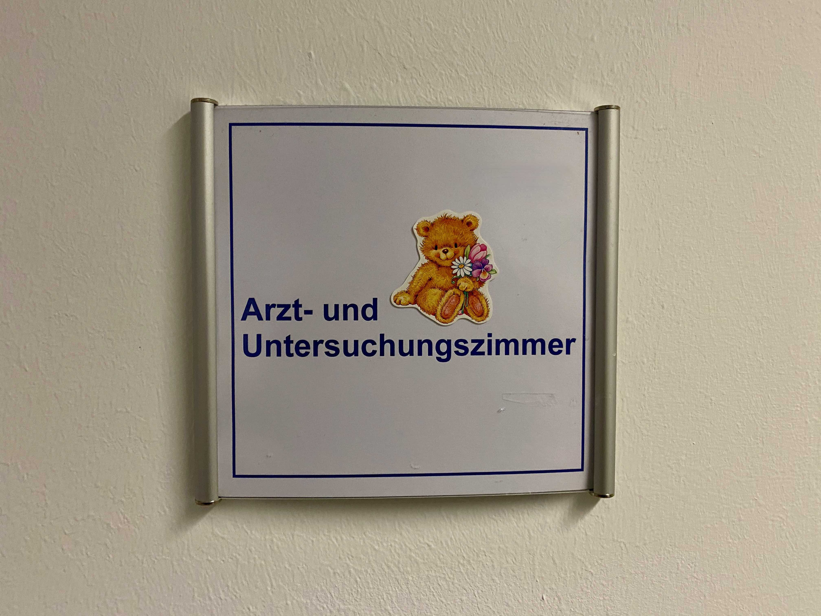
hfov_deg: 67.3
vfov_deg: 53.1
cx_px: 410
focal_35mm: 26
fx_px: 617
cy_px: 308
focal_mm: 4.25
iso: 200
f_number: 1.8
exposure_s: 1/50
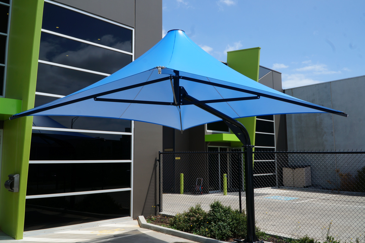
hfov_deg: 62.0
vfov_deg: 43.5
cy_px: 122
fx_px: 304
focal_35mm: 30
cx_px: 182
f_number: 16
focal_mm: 20
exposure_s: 1/80
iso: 100
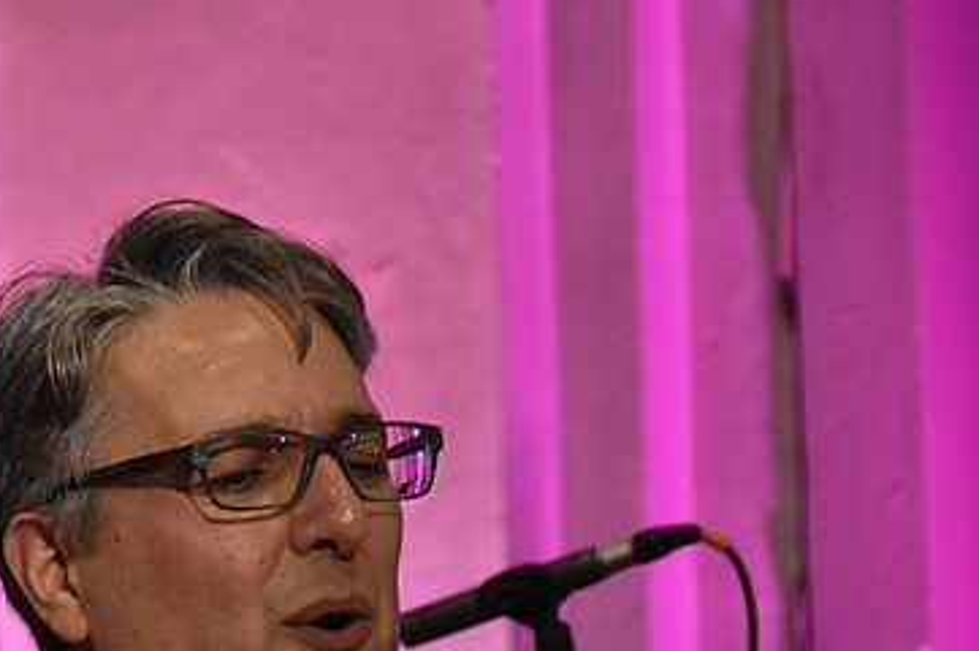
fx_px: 8588
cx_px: -62
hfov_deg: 6.5
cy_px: 679
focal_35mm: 316
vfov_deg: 4.3
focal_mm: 95
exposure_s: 1/125
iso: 4000
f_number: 5.6
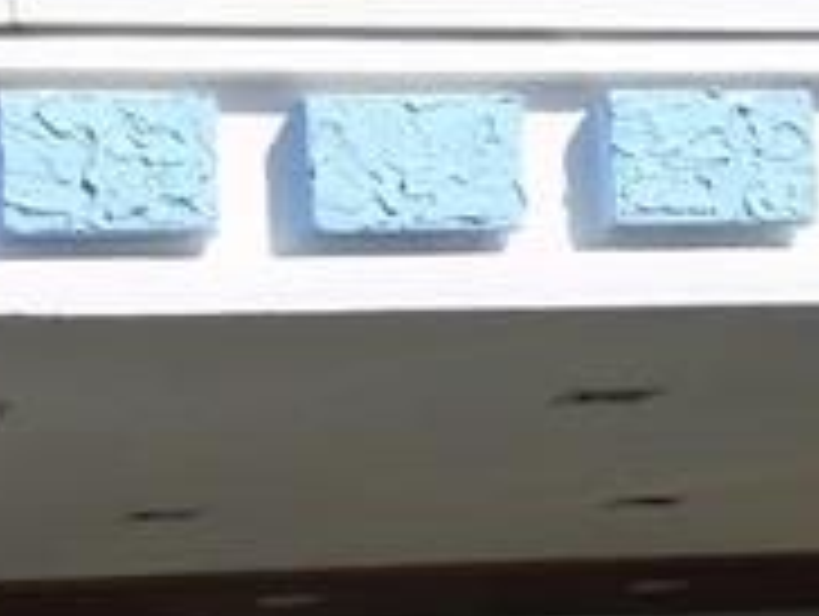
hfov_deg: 17.2
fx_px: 2701
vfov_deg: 12.7
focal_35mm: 114
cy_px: 773
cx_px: 292
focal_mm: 4.6
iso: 100
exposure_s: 1/1250
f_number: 3.2
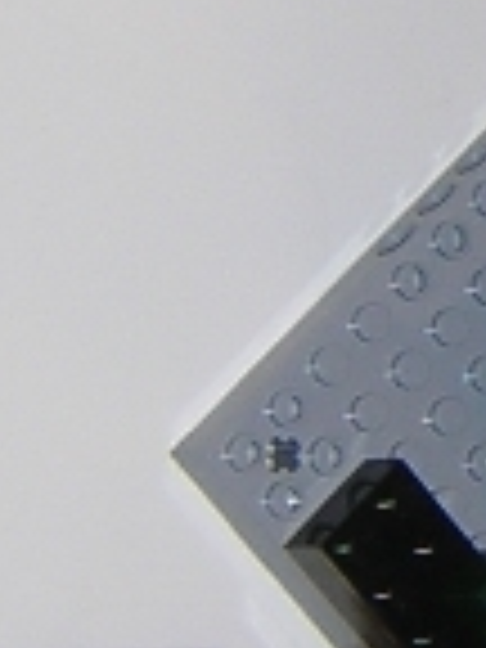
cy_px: 207
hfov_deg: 7.2
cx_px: 976
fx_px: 3744
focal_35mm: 200
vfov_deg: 9.9
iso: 100
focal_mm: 4.7
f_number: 2.6
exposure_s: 1/60.1
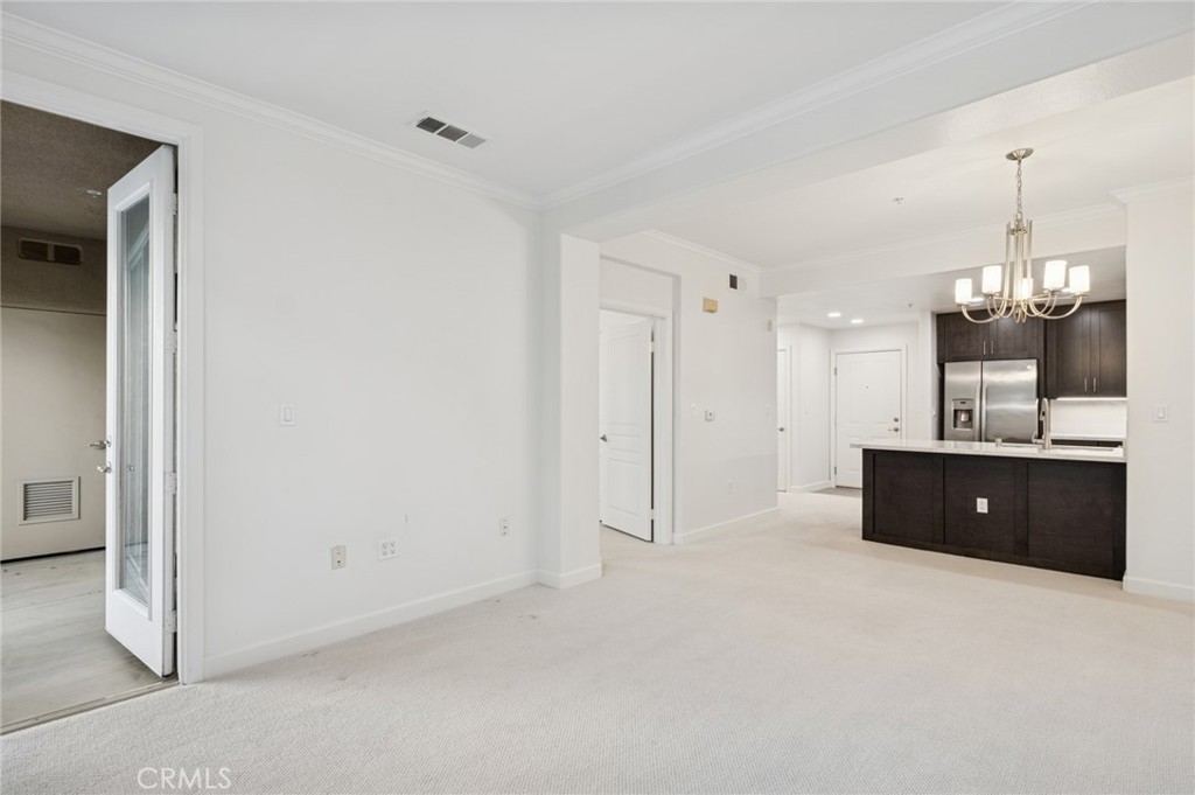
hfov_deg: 96.8
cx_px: 598
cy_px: 398
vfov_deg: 73.7
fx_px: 531
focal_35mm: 16
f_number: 9
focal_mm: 16
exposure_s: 1/10
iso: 200
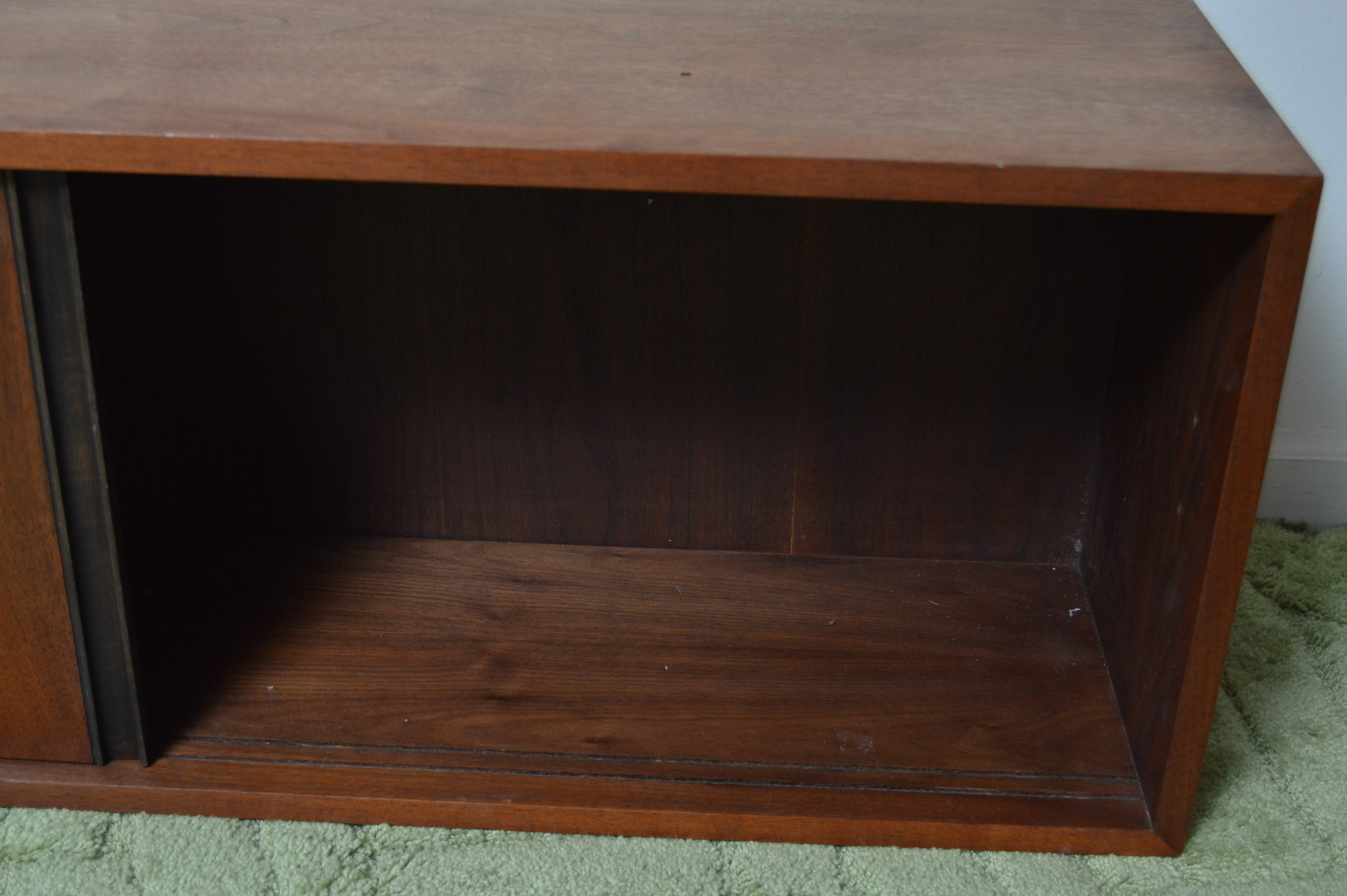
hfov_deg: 41.1
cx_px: 674
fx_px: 1794
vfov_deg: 28.0
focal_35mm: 48
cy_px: 448
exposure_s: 1/80
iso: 800
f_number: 5.6
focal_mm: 32
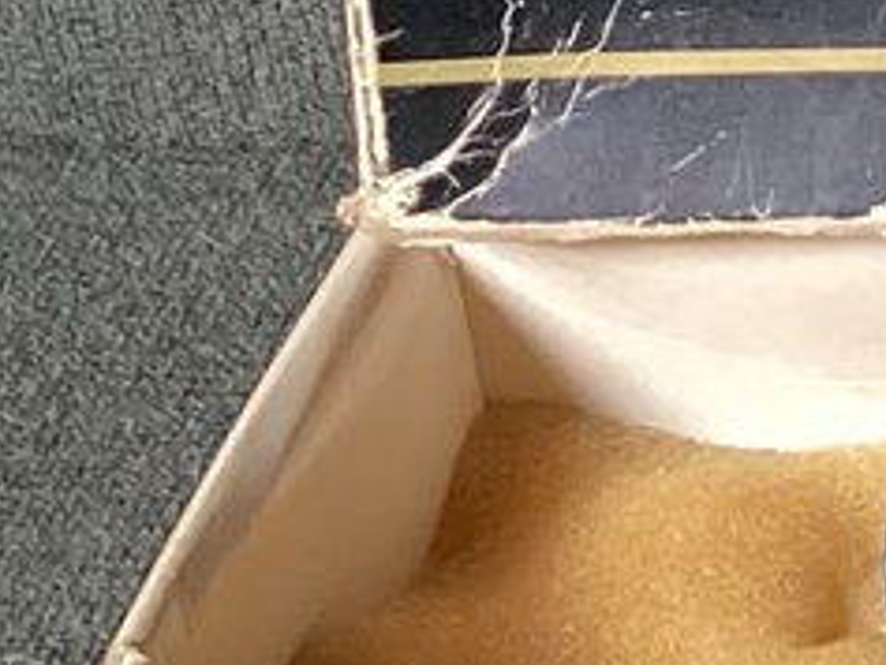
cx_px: 2525
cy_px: 118
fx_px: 5070
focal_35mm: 198
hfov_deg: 8.6
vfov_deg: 7.5
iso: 320
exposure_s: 1/60
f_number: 2.4
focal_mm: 3.3
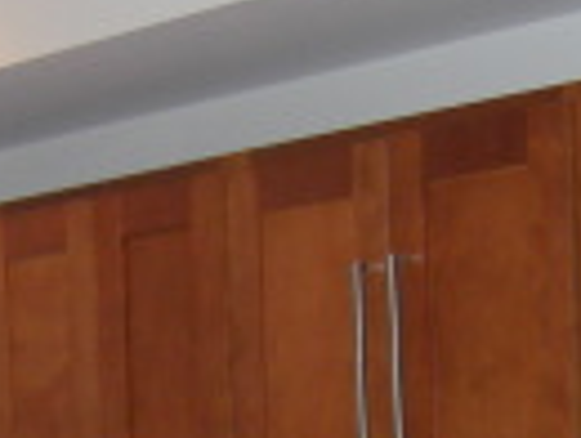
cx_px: 170
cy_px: 934
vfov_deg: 7.6
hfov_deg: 10.5
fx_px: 3144
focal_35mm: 187
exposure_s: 1/60
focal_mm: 7.9
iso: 200
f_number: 2.8
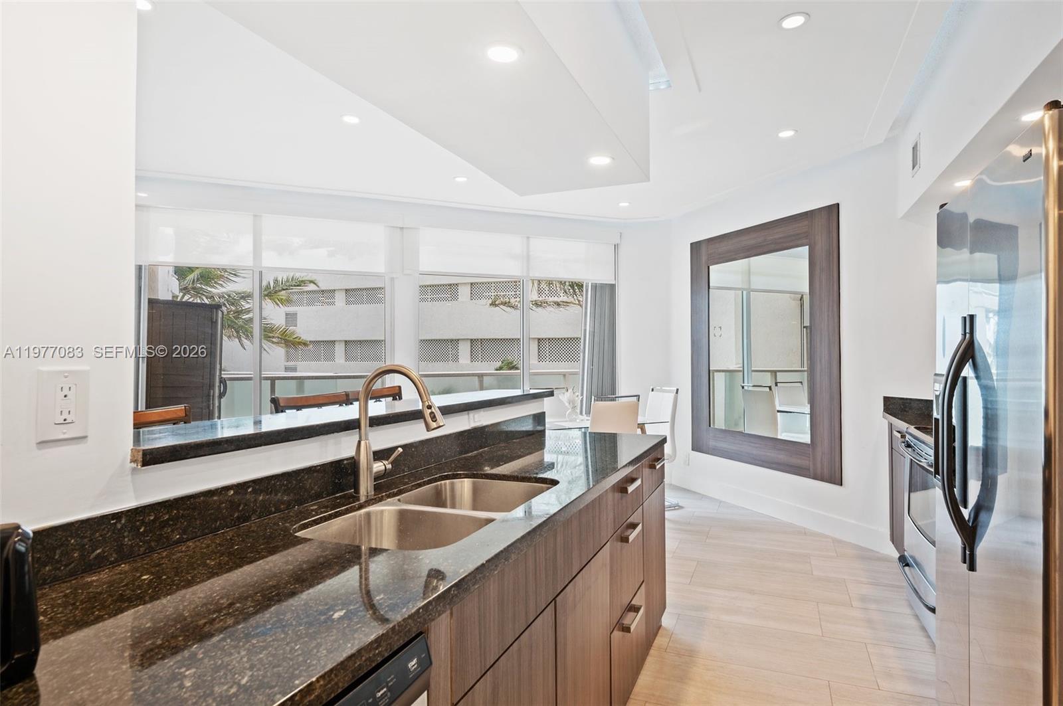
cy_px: 353
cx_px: 532
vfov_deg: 61.8
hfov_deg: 84.0
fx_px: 590
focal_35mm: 20
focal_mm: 20
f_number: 8
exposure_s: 1/8
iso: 200
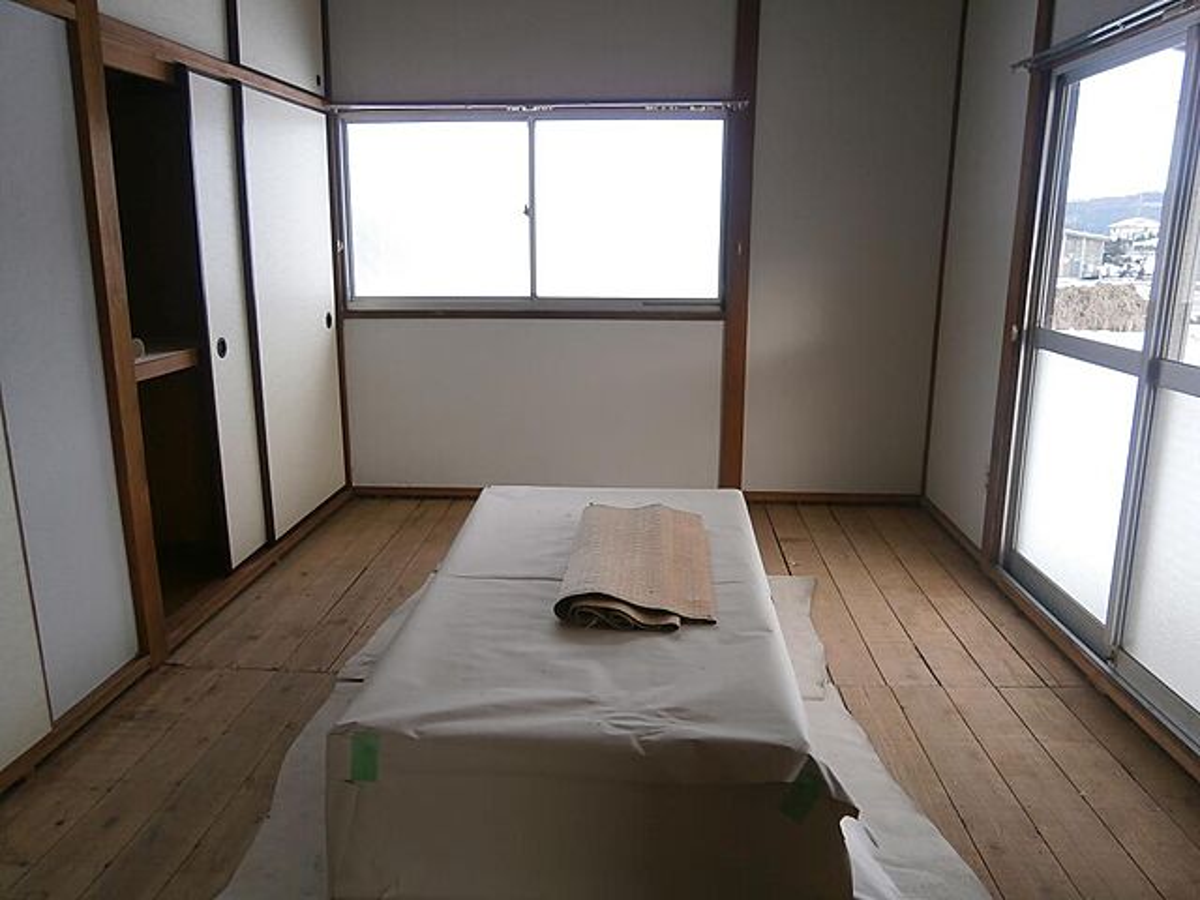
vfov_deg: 53.1
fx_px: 901
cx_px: 600
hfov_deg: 67.3
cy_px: 450
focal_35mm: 26
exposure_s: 1/100
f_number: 2.8
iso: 80
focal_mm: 4.7
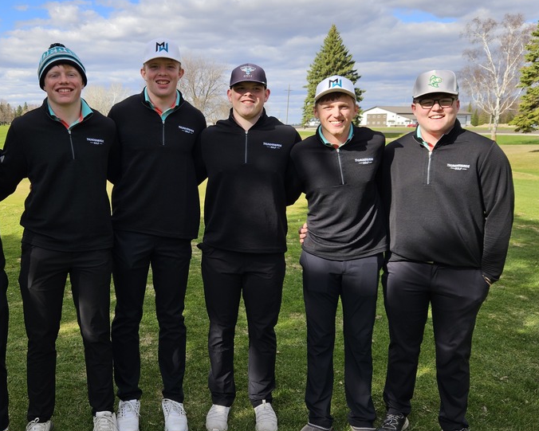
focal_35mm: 34
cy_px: 198
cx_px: 202
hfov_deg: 52.3
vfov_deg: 43.3
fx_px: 542
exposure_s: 1/1142
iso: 25
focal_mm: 5.4
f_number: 1.8
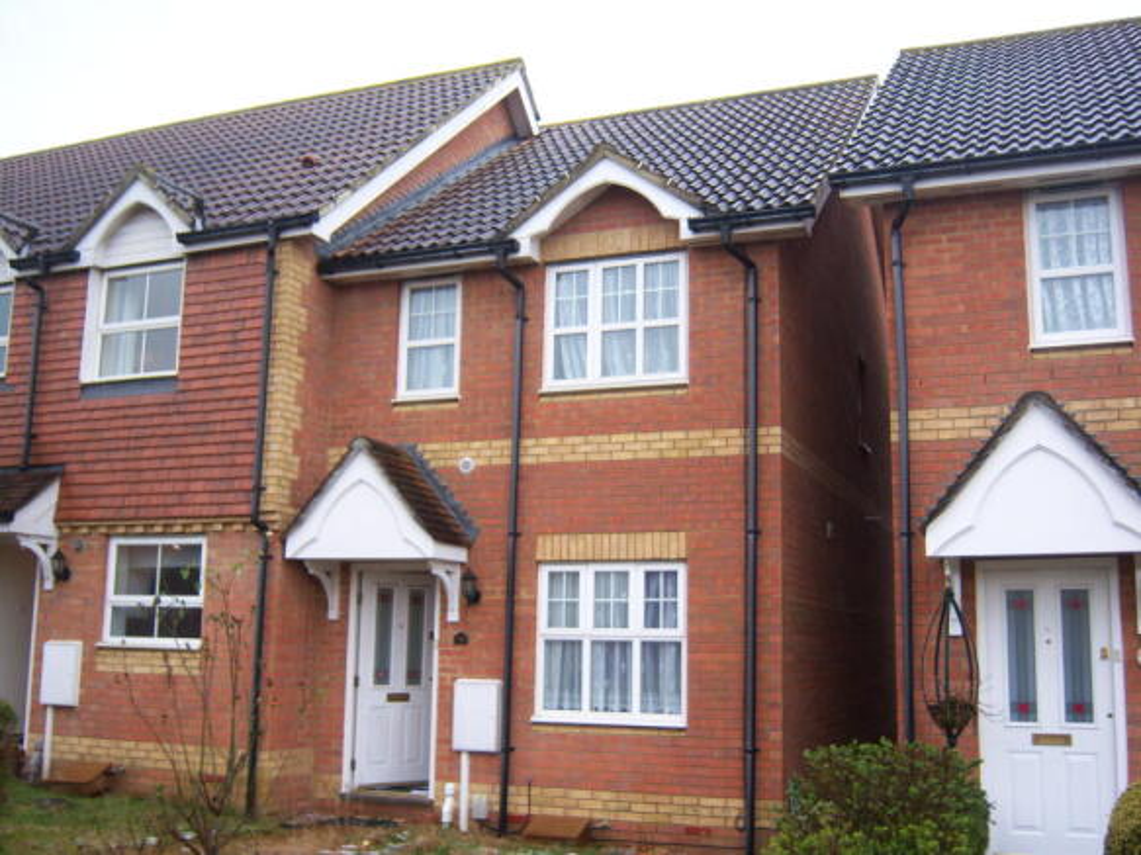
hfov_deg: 51.4
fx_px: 1186
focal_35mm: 36
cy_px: 428
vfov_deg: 39.6
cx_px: 570
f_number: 2.8
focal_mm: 7.5
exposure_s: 1/60
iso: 80
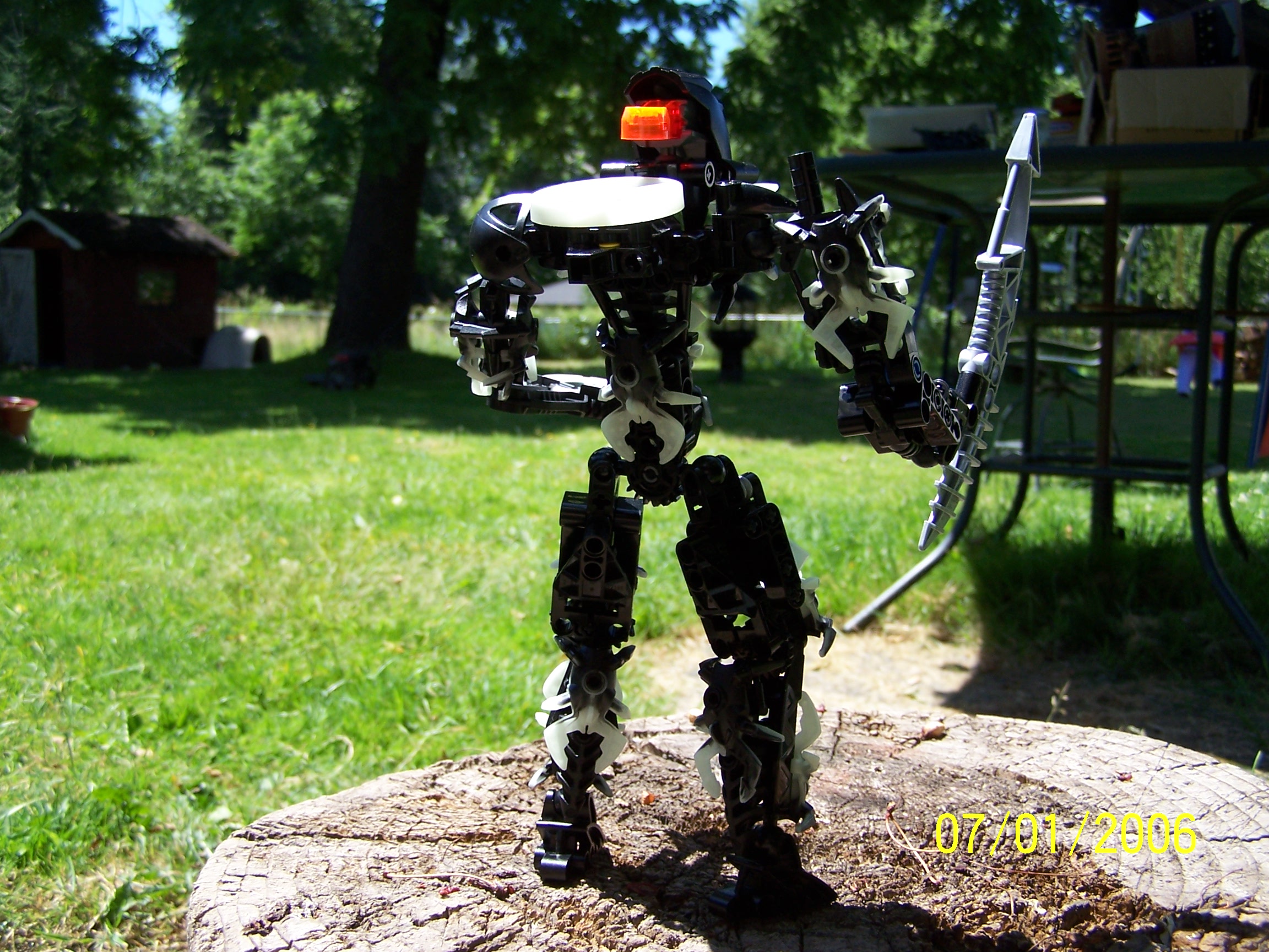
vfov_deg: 37.7
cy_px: 476
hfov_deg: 49.0
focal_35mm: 38
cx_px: 634
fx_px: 1393
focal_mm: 6.3
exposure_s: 1/500
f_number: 2.8
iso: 80
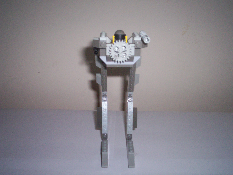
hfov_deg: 51.4
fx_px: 242
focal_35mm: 36
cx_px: 116
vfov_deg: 39.7
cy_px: 88
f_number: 4.5
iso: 140
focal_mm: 5.9
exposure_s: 1/64
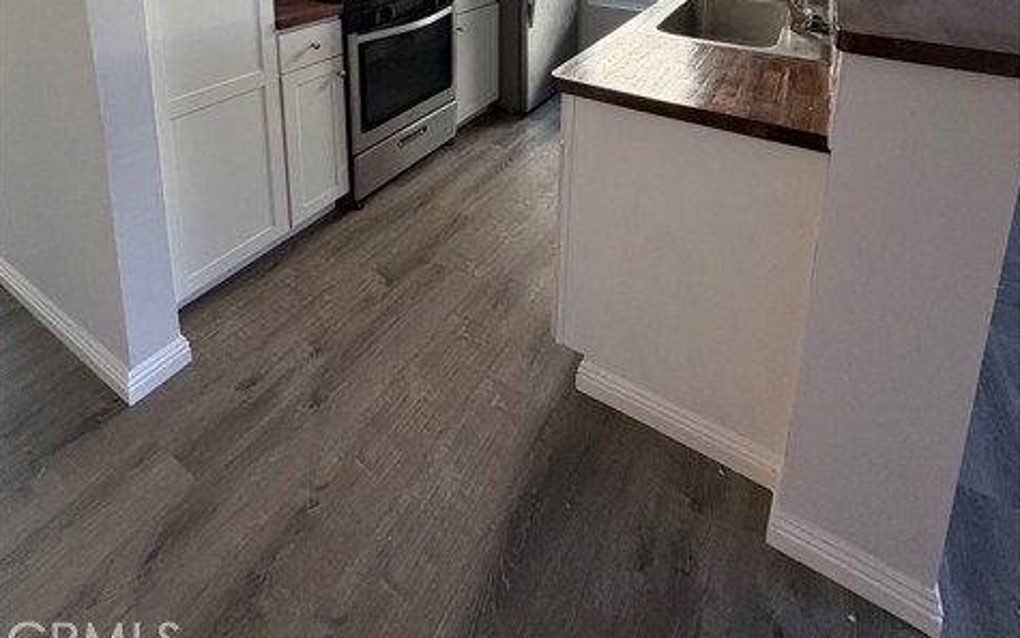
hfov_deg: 85.1
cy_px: -15
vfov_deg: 48.0
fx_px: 556
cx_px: 511
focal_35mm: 20
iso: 250
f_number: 2.2
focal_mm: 2.22
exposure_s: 1/120
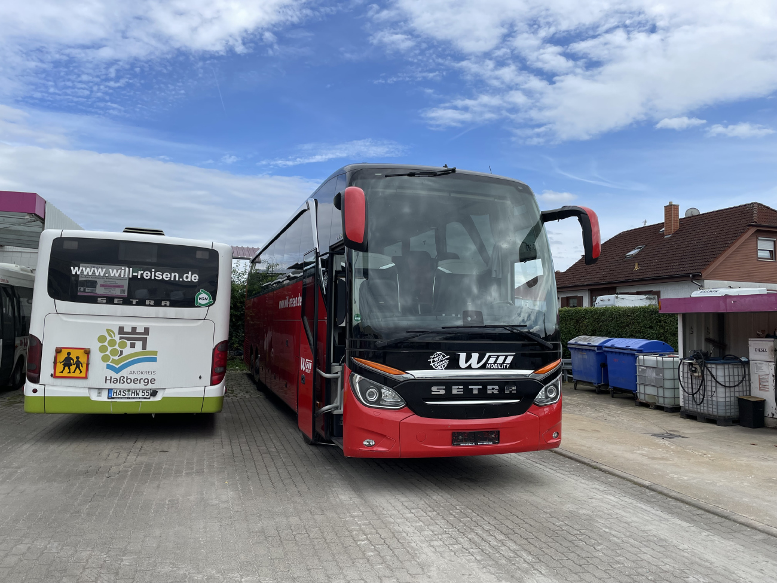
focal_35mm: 26
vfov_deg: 53.1
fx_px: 584
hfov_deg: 67.3
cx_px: 388
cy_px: 292
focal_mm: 4.2
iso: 32
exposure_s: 1/2959
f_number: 1.6
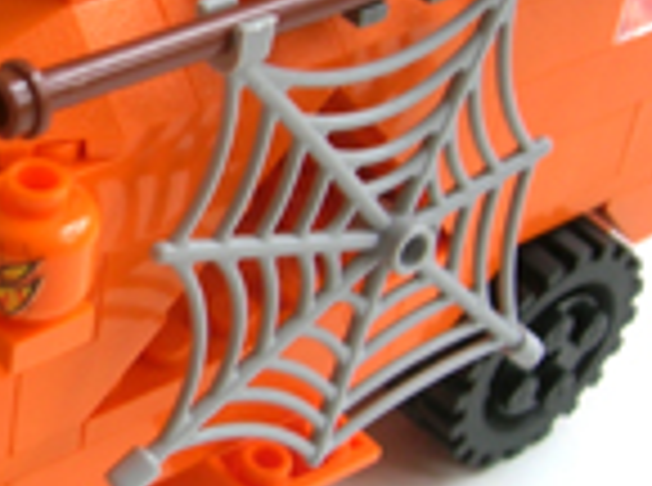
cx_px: -11
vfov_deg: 14.7
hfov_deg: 19.1
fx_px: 1879
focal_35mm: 100
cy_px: 180
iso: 50
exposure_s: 1/11.5
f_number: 2.9
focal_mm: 5.7
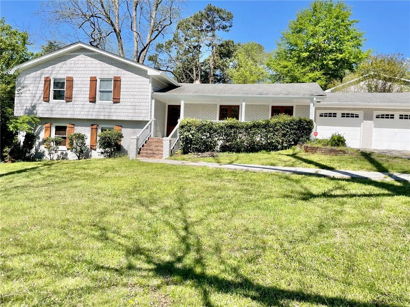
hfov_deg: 67.3
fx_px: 308
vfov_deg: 53.1
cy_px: 154
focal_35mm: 26
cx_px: 205
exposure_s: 1/2882
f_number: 1.6
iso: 32
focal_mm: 4.2
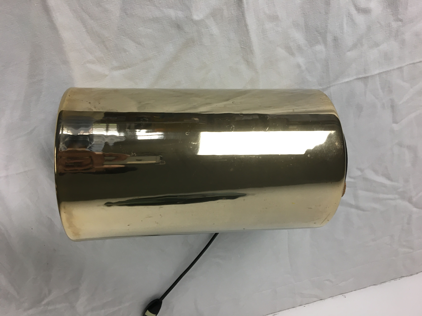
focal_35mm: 29
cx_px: 211
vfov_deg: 48.2
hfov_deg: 61.7
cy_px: 158
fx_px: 354
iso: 32
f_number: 2.2
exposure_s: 1/33
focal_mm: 4.15
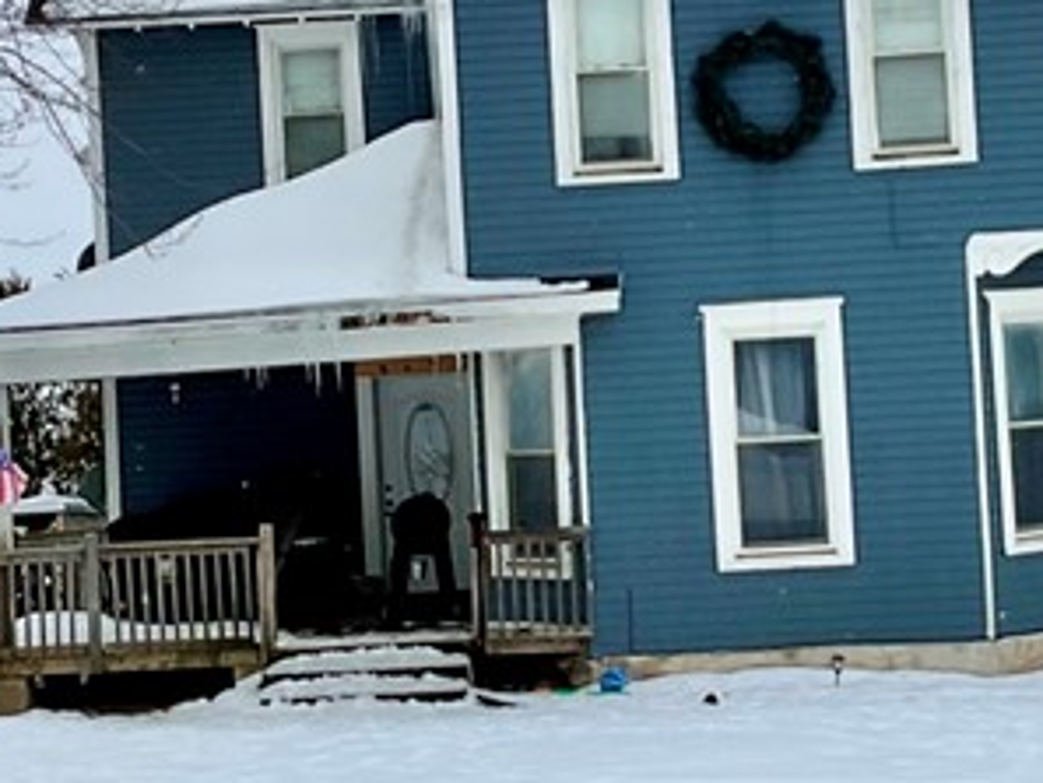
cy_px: 309
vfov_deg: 14.8
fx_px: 3014
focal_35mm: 100
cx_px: 681
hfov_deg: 19.6
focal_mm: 3
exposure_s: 1/2959
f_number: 1.8
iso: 16
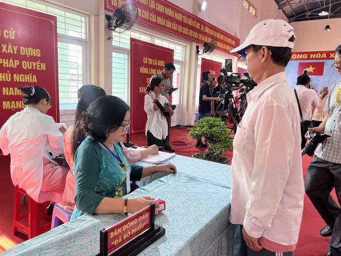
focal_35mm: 26
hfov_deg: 67.3
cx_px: 170
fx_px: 256
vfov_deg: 53.1
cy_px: 128
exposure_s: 1/100
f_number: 1.5
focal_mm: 5.7
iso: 100
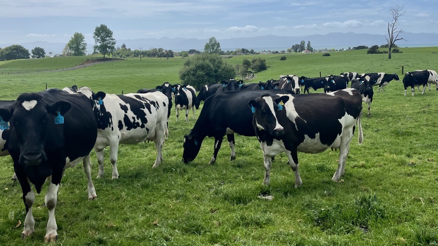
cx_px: 253
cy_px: 86
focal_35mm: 37
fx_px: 430
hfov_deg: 53.8
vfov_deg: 31.8
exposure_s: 1/5848
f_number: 1.6
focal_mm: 5.1
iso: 50
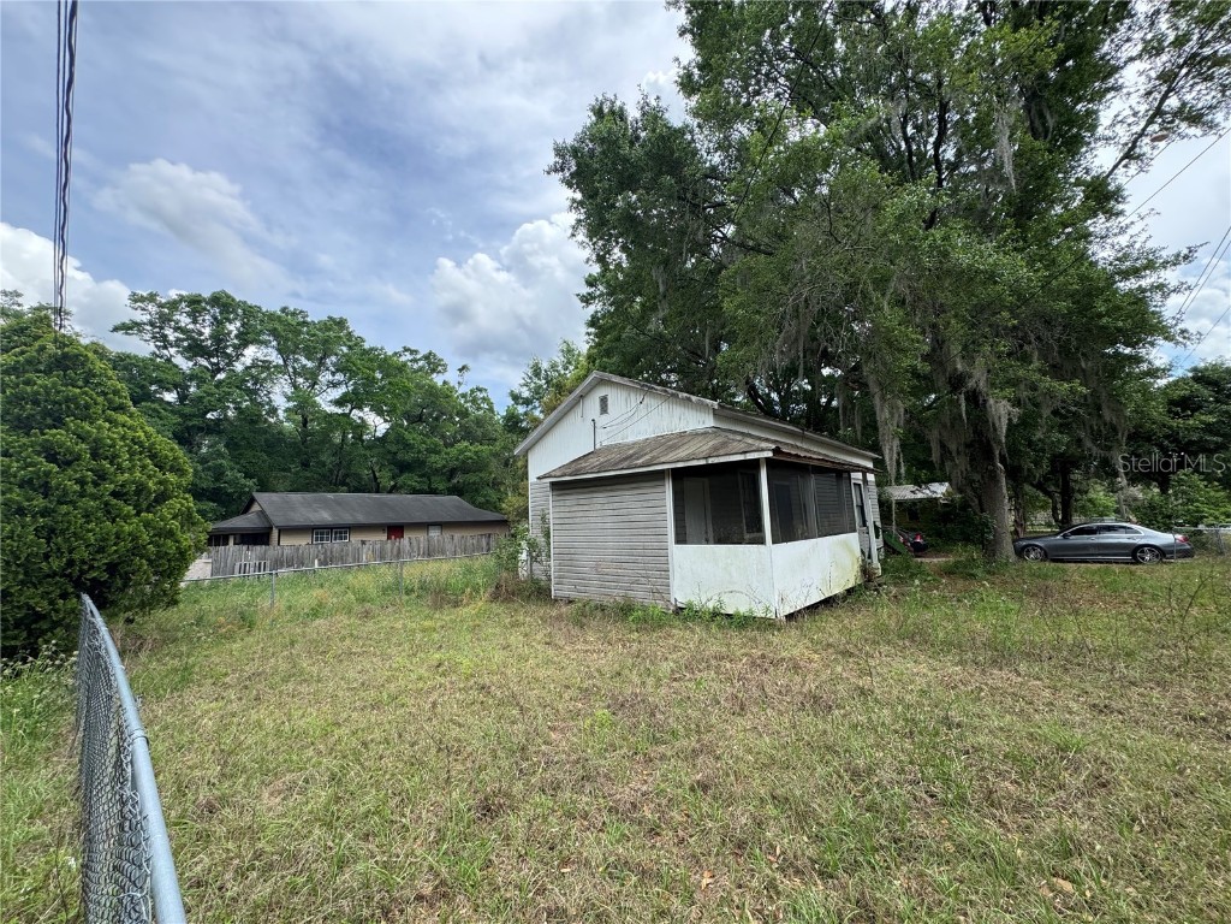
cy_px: 462
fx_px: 498
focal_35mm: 14
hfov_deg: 102.1
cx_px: 616
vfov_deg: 85.7
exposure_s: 1/652
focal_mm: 2.22
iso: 40
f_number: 2.2
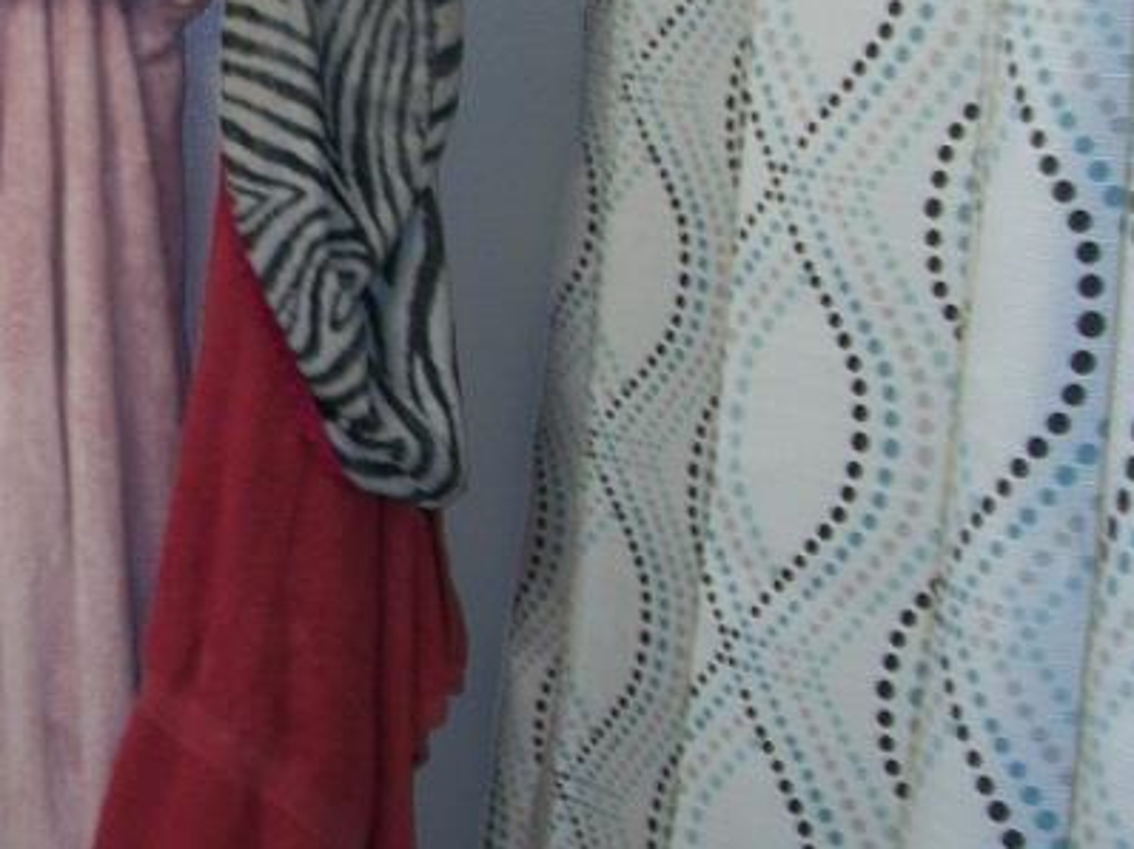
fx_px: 3372
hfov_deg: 18.0
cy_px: 533
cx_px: -296
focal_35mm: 103
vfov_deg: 14.3
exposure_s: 1/30
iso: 80
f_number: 2.9
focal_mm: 5.7
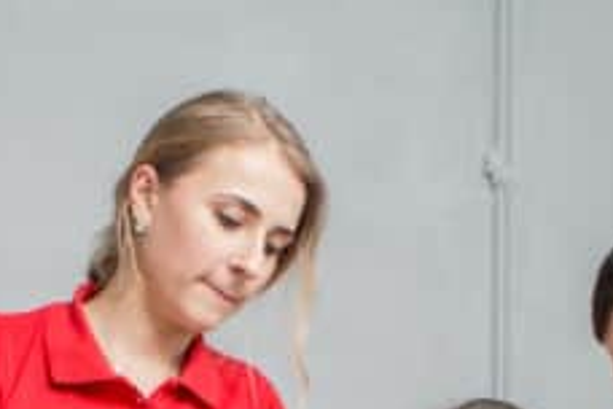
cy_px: 865
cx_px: 245
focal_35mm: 157
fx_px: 2673
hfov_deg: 13.1
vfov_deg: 8.2
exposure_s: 1/160
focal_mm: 35
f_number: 2.5
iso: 250
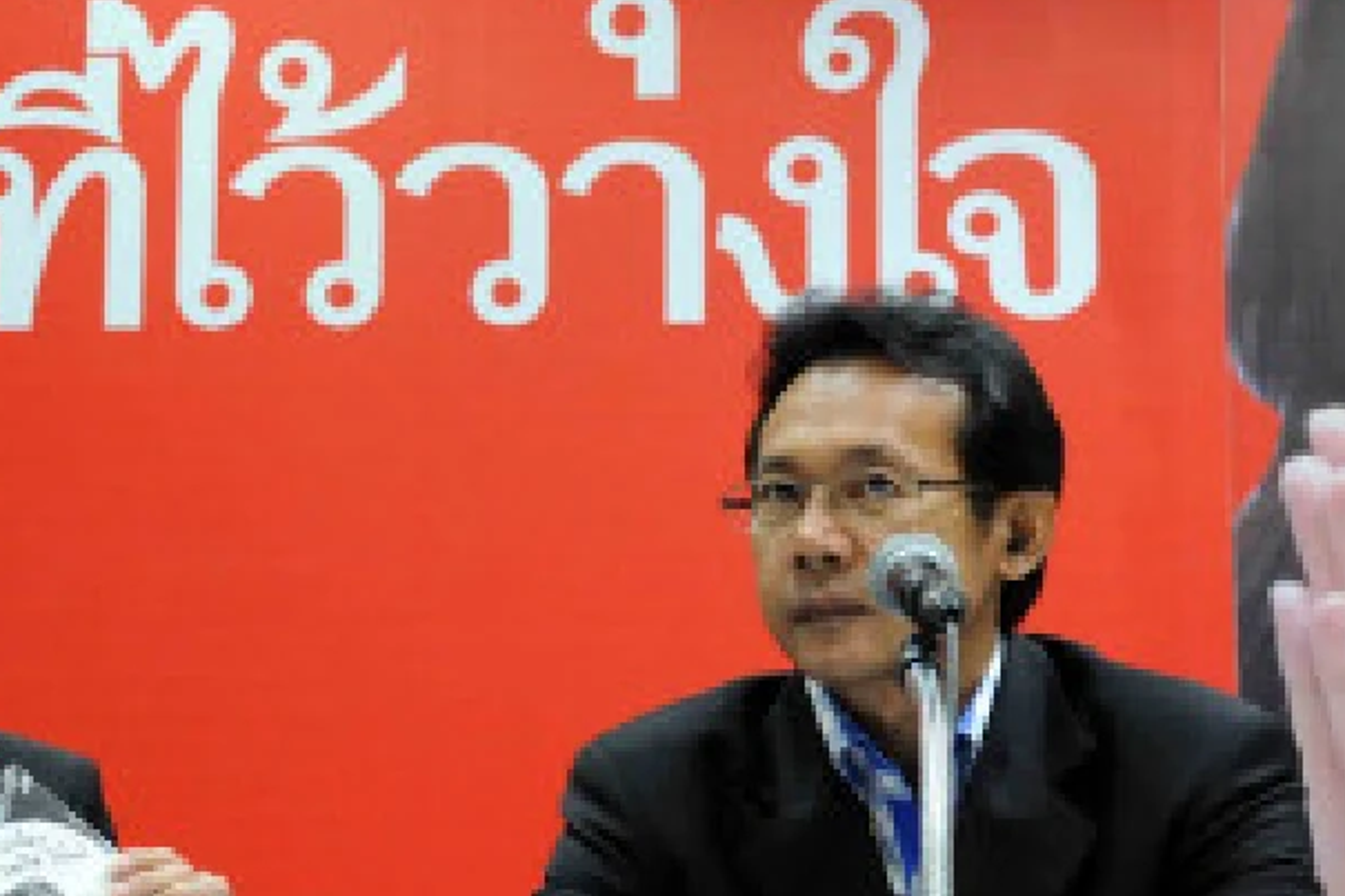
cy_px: 474
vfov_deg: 11.9
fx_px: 4295
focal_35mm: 115
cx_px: 200
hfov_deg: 17.6
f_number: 7.1
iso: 6400
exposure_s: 1/200
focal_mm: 58
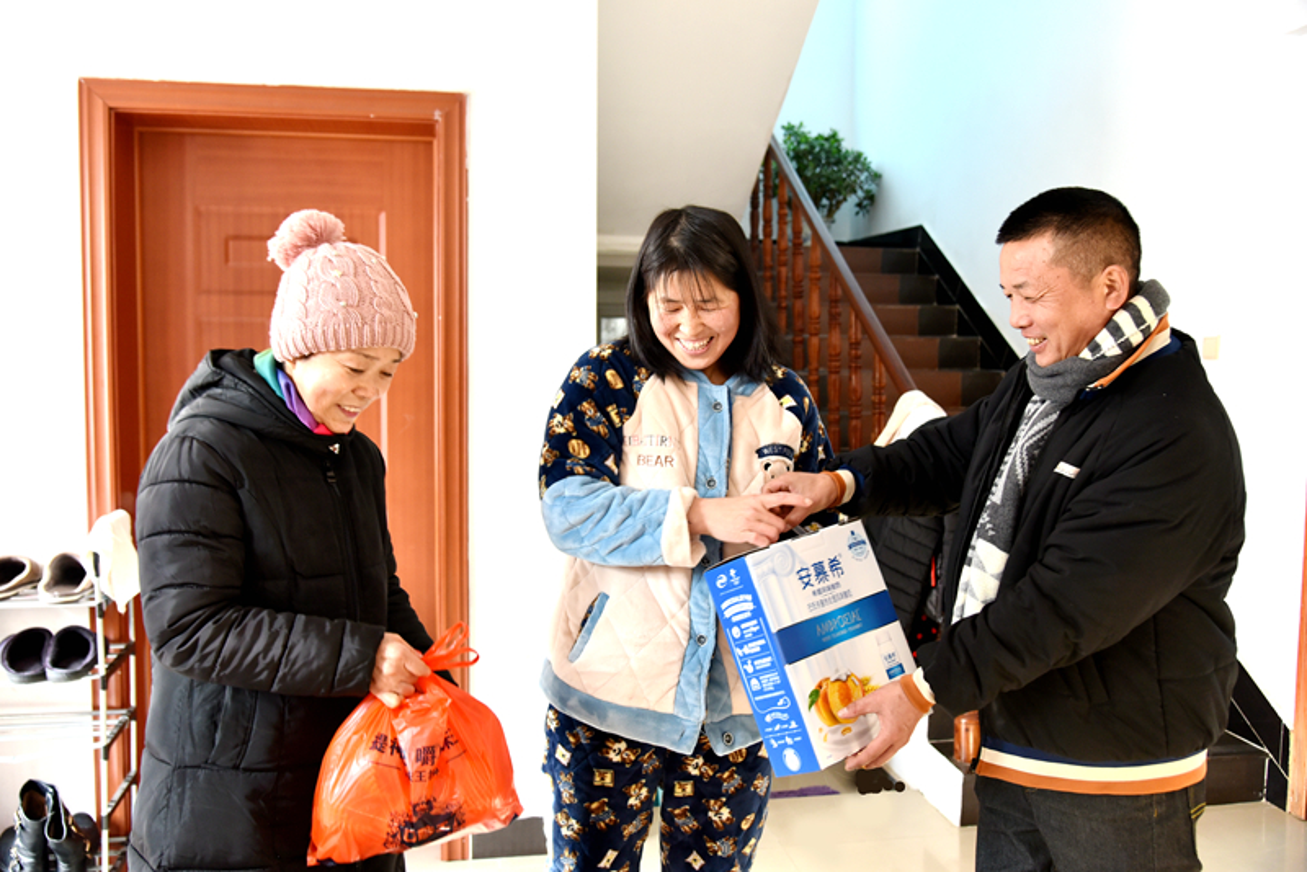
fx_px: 1126
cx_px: 654
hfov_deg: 60.3
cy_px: 436
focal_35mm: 31
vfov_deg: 42.4
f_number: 4
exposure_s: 1/60
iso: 800
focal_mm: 31
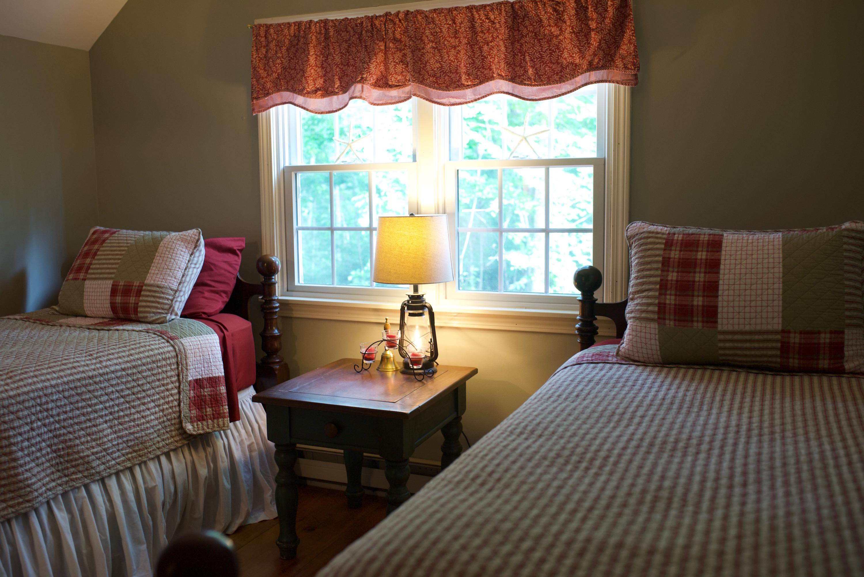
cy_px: 288
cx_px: 432
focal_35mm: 35
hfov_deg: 54.4
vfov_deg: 37.9
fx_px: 840
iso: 1100
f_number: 3.2
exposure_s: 1/40
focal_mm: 35
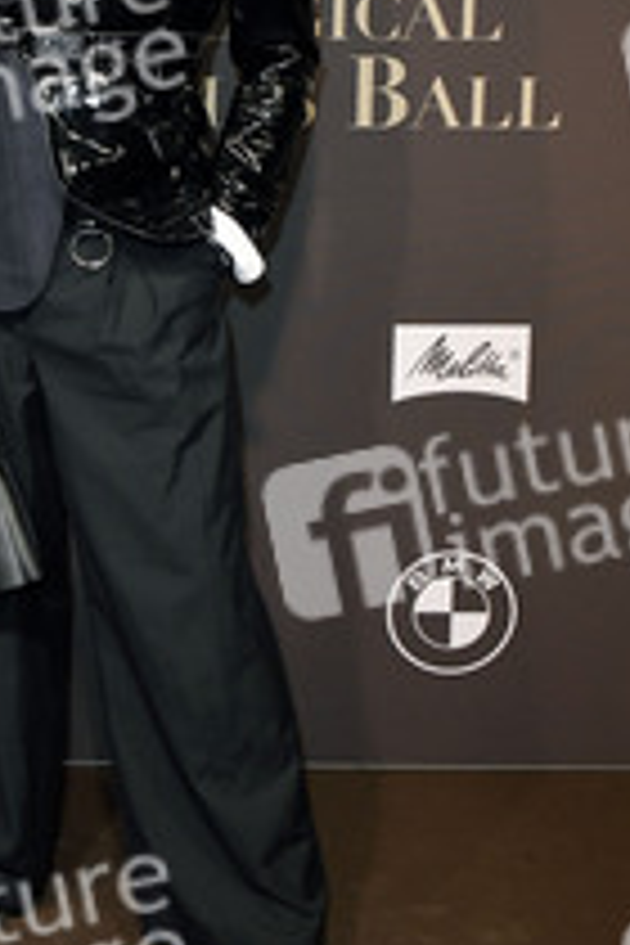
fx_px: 1601
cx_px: 86
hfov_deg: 21.8
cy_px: 288
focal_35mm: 61
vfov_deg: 32.5
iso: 1600
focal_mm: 32
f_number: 8
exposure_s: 1/200
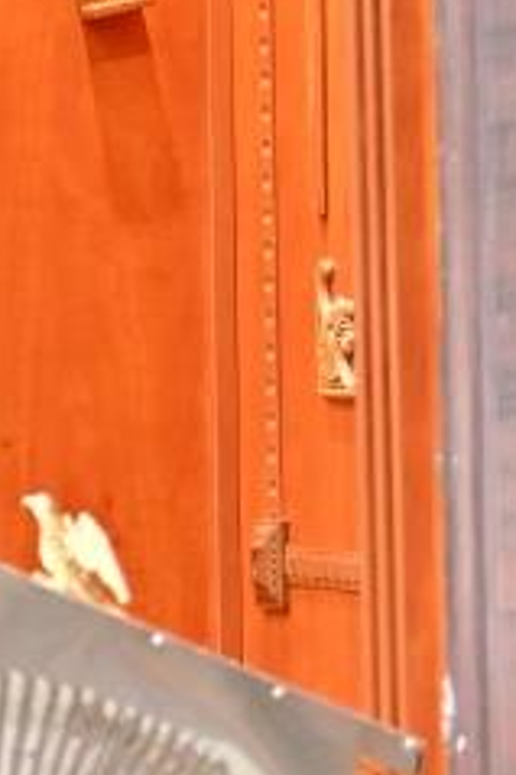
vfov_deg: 3.9
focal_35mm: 526
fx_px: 11325
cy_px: 603
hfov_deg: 2.6
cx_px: -565
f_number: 2.8
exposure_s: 1/250
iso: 500
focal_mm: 82
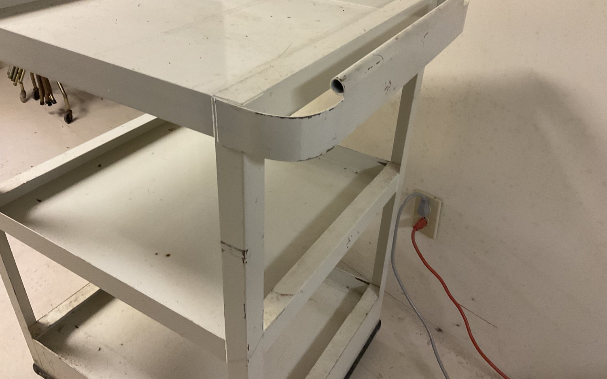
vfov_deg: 40.6
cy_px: 173
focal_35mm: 31
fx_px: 513
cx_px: 301
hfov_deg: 61.2
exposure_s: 1/60
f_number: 1.8
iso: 125
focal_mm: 3
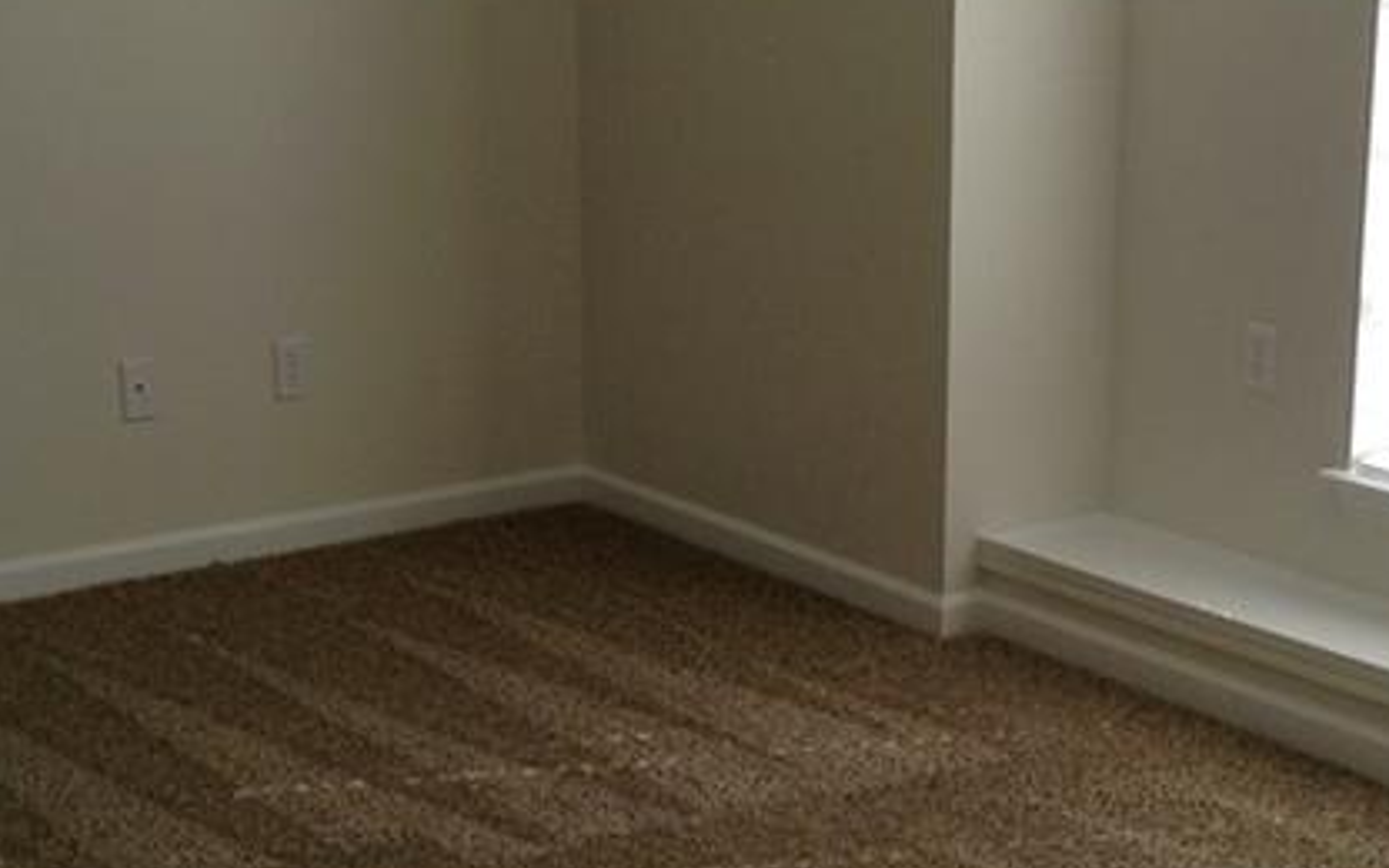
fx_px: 3256
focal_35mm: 86
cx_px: 634
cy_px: 484
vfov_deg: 15.2
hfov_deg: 24.1
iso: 25
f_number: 2.4
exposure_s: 1/180
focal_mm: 3.3
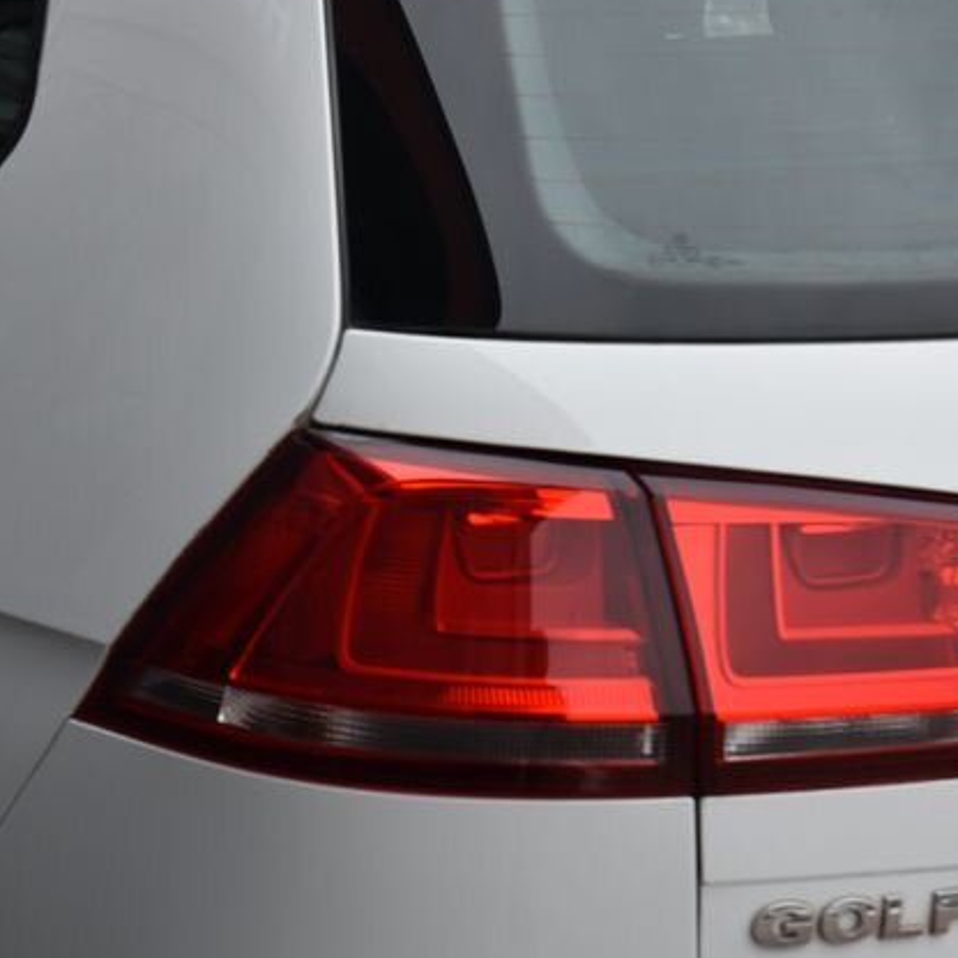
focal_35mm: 115
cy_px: 424
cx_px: 32
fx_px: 3601
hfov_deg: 14.9
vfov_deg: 15.2
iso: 500
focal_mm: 55
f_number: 7.1
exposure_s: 1/160
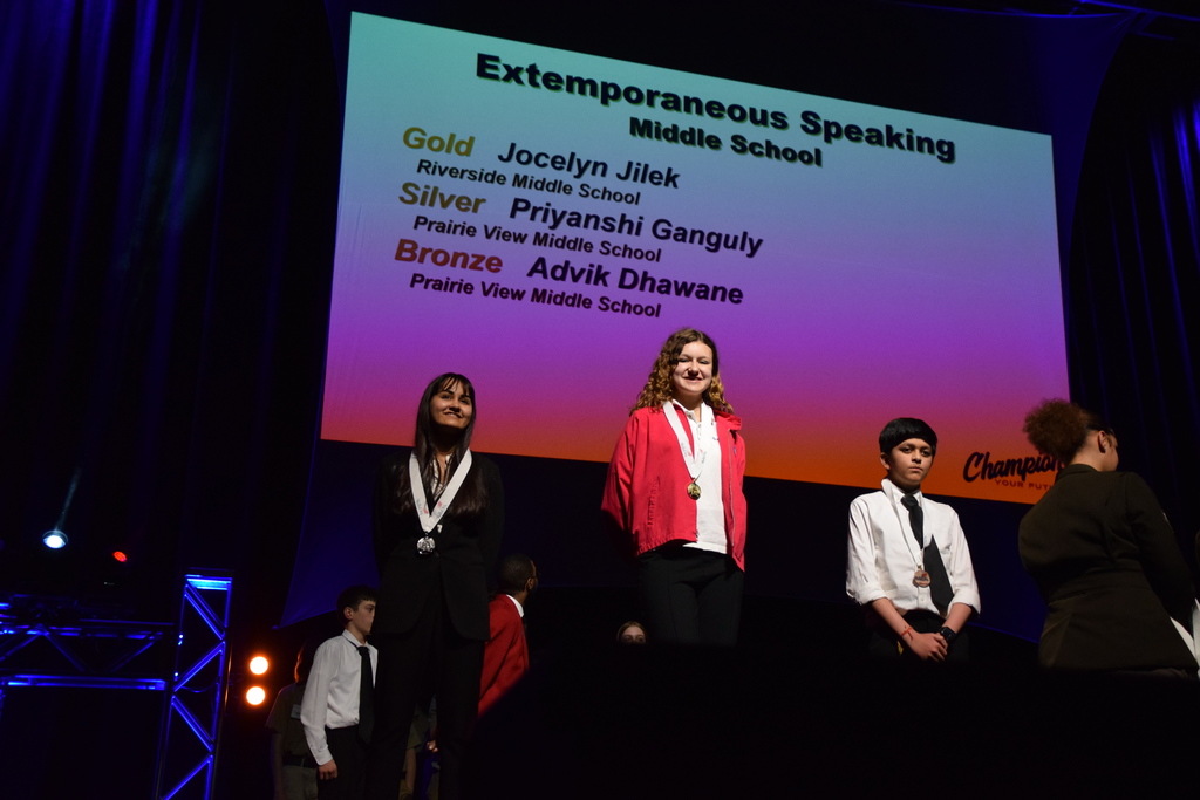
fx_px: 1300
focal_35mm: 39
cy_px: 400
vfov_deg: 34.2
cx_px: 600
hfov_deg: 49.5
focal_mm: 26
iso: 2200
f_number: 3.8
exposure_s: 1/500
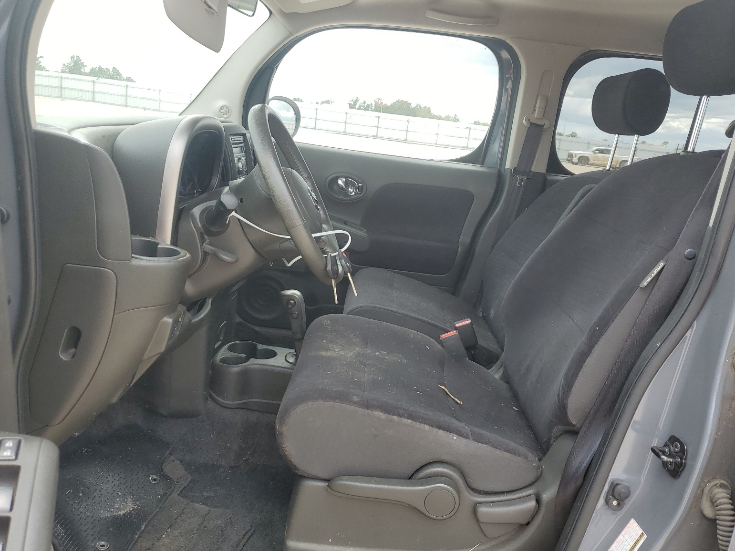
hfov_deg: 65.3
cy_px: 274
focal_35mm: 27
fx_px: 573
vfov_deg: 51.4
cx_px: 377
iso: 50
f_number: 1.5
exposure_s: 1/526
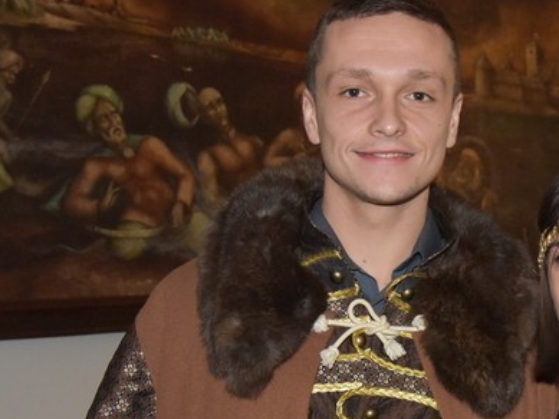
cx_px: 448
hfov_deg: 26.9
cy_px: 336
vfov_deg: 20.5
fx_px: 1147
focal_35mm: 71
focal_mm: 35
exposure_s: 1/60
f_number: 9
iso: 10000
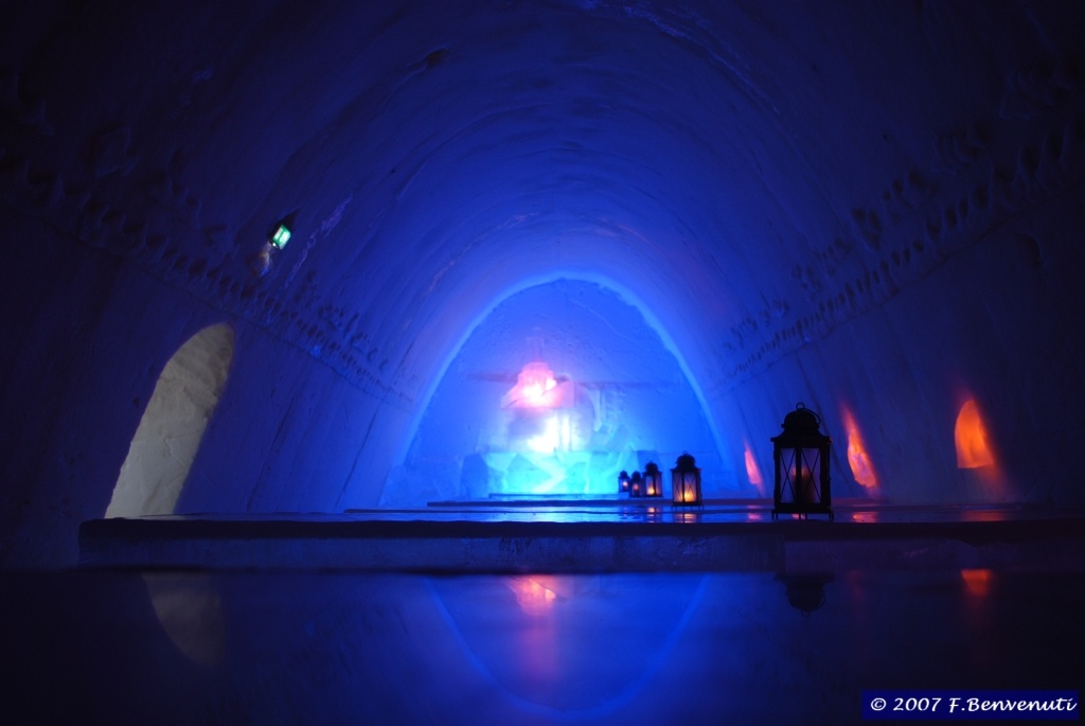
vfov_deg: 43.7
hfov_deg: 61.9
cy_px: 363
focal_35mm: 30
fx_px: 905
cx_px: 542
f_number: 2.8
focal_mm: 20
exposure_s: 1/2.5
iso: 100
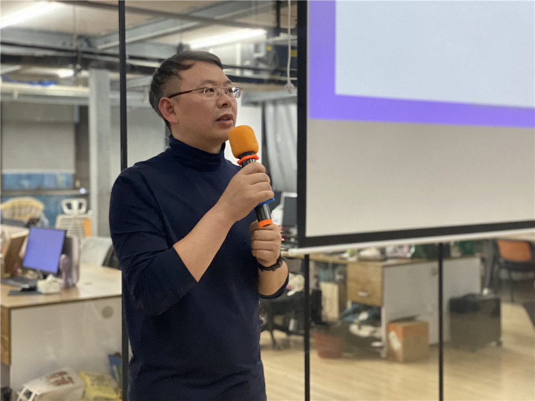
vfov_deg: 28.0
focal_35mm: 52
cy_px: 200
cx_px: 268
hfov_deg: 36.8
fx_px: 804
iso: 400
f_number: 2
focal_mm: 6
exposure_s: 1/33
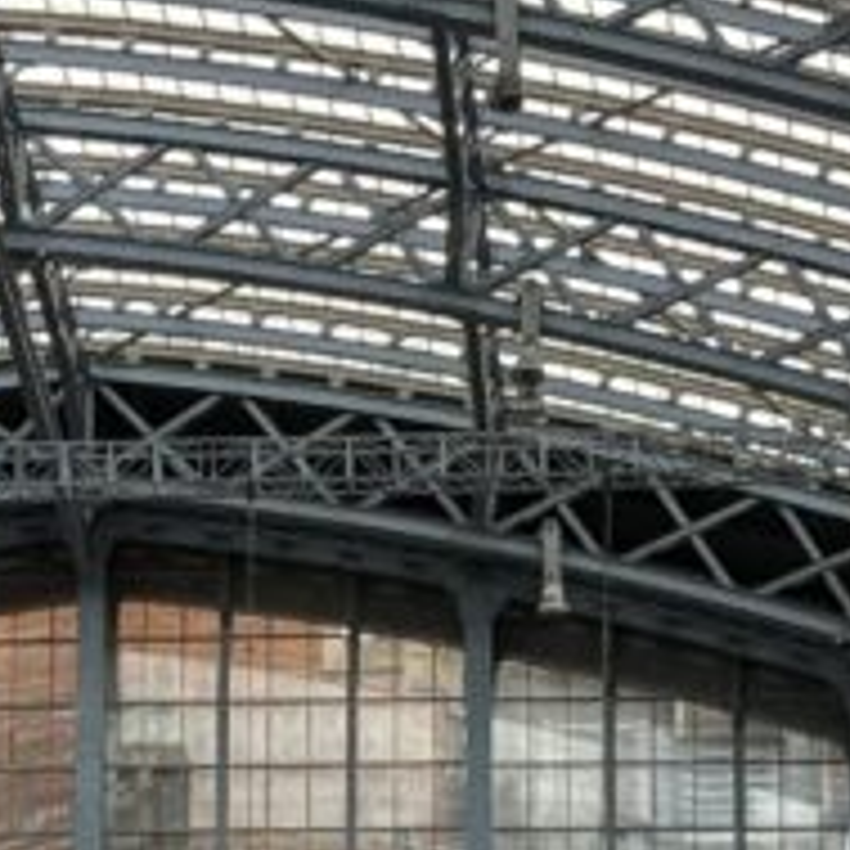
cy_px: 684
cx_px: -63
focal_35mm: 230
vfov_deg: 7.6
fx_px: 6390
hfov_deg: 7.6
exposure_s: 1/819
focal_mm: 6.76
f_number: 1.78
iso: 80
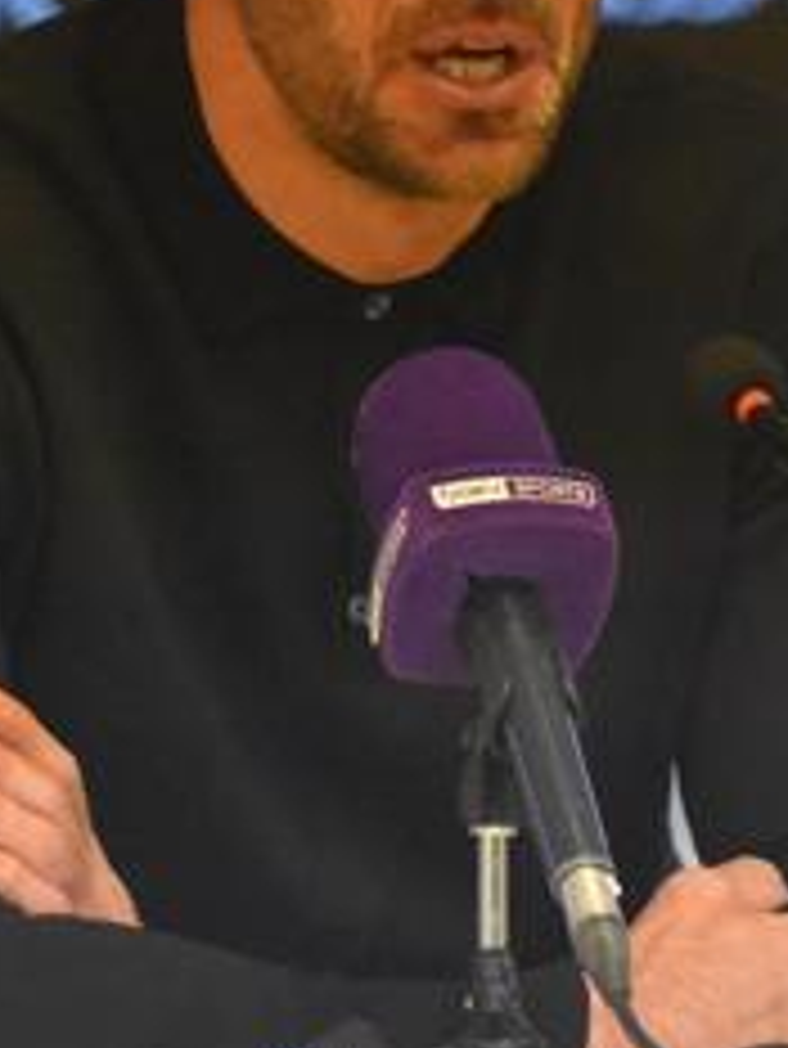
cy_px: 202
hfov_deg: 2.4
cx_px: 484
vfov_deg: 3.3
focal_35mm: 608
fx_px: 18437
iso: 9000
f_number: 2.8
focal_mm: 160
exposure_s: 1/1000
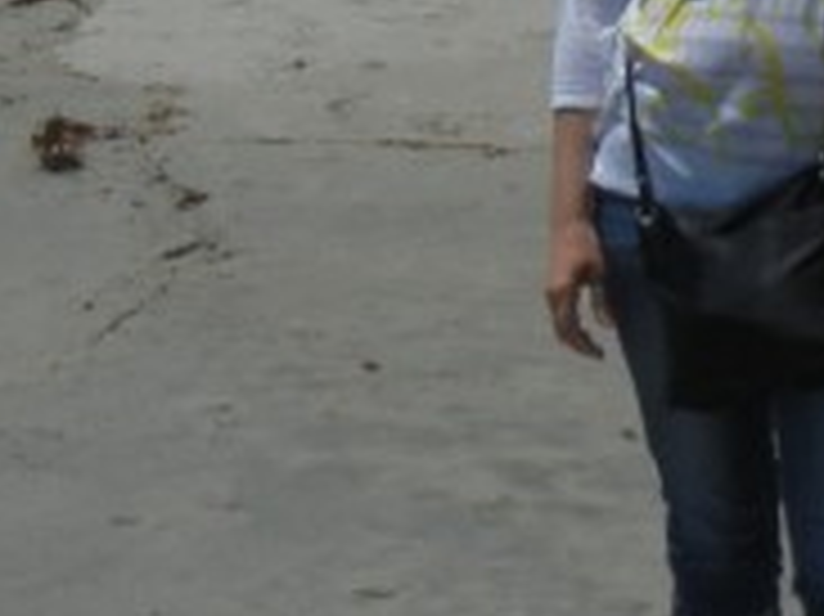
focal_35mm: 168
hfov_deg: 11.6
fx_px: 3996
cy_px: -153
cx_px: 856
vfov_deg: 8.7
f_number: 7
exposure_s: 1/1515
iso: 160
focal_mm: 5.4
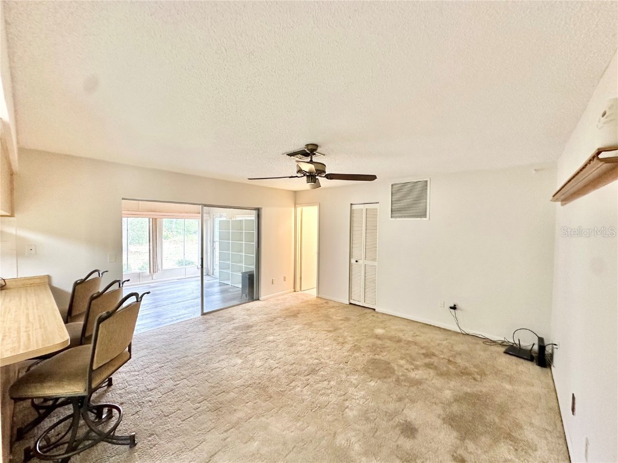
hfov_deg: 102.1
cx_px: 309
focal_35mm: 14
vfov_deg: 85.7
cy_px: 232
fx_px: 250
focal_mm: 2.22
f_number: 2.2
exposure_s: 1/60
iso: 250
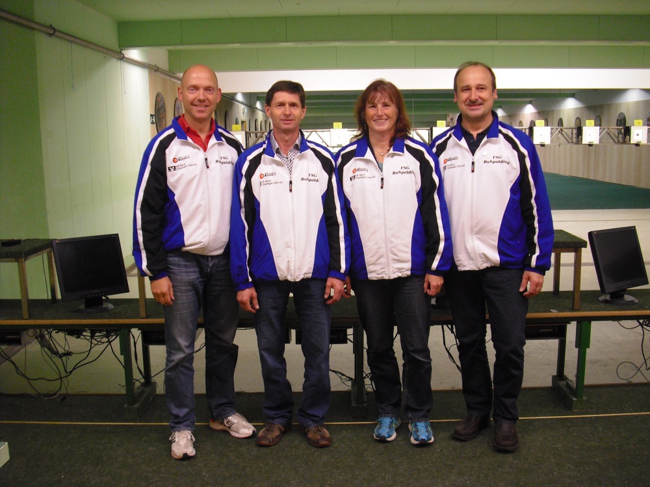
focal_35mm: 38
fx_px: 714
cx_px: 325
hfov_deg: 49.0
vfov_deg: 37.7
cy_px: 244
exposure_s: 1/20
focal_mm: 6.2
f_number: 2.8
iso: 200
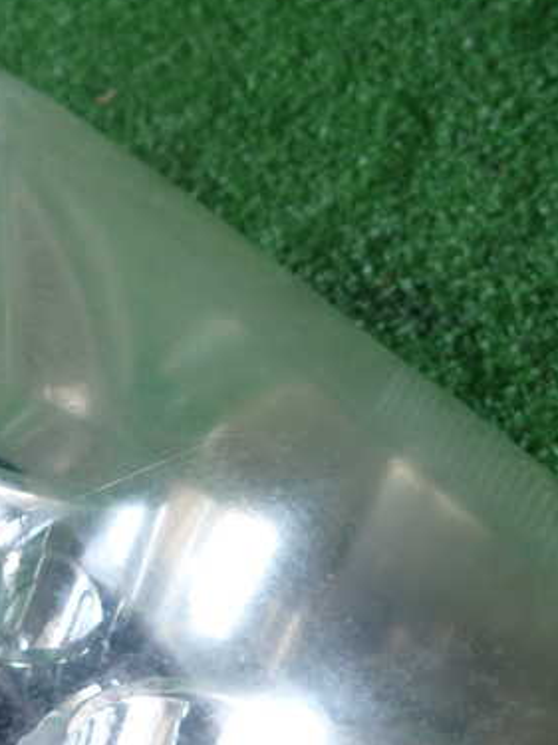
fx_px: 860
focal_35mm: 40
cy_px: 370
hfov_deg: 34.3
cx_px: 77
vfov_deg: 46.8
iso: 200
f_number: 2
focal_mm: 4.5
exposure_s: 1/80
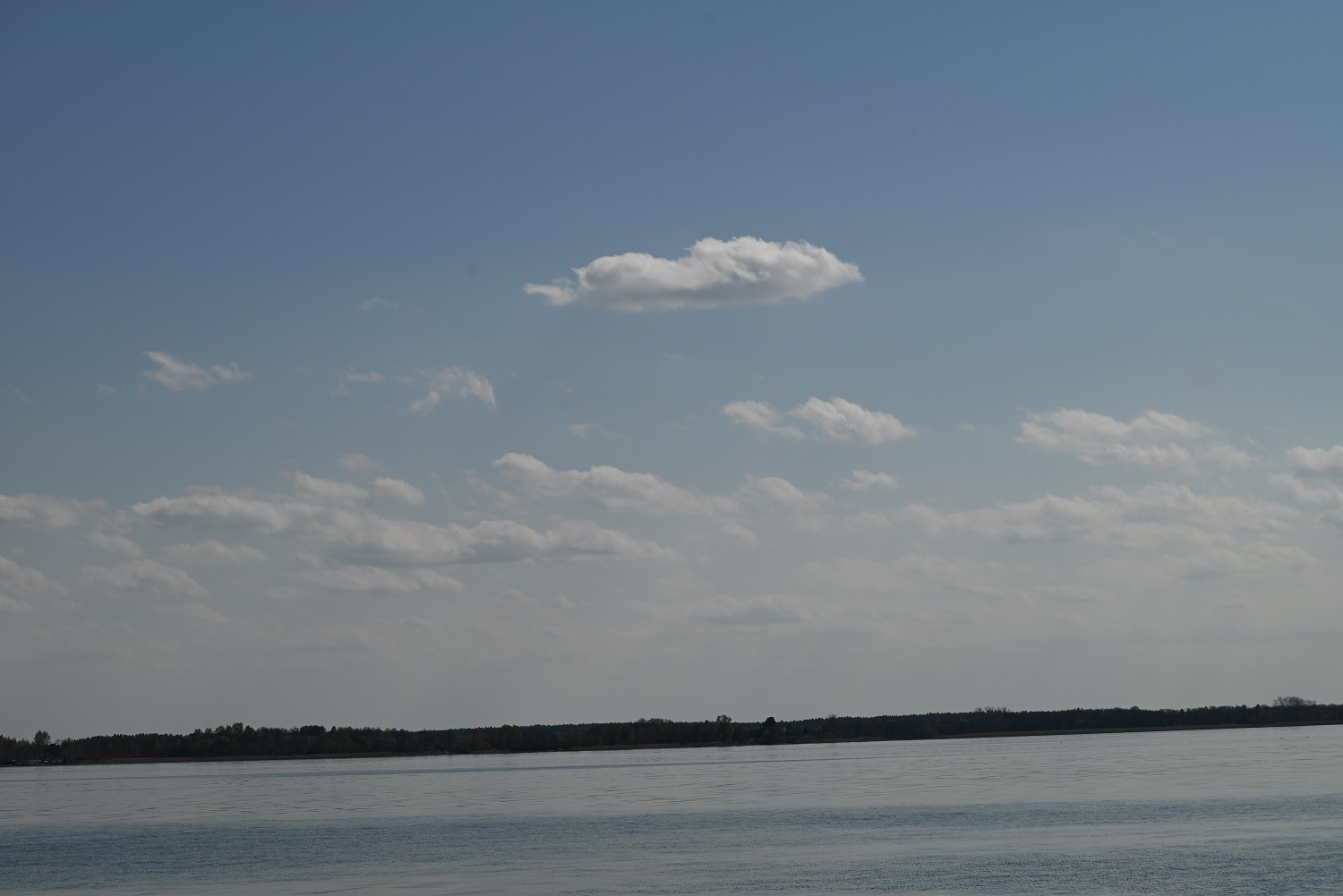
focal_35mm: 85
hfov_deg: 23.9
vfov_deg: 16.1
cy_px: 448
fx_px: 3172
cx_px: 672
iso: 100
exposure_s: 1/1250
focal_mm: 85
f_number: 9
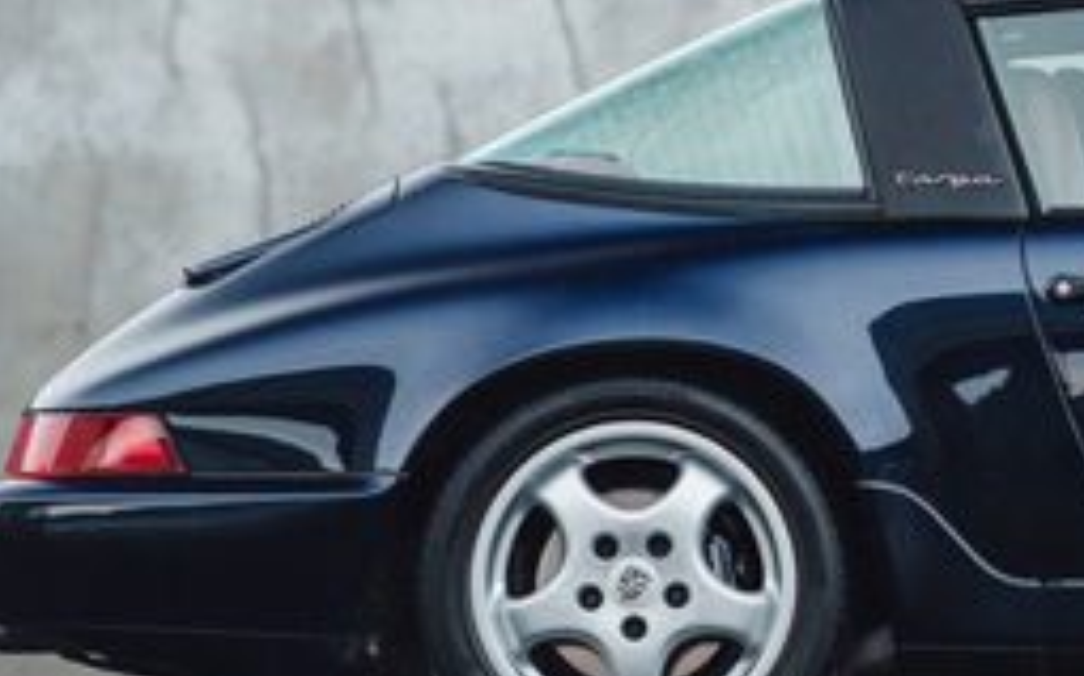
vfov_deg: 2.8
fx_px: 14053
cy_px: 332
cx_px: 1348
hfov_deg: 4.4
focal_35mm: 476
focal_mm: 155
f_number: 4.5
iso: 800
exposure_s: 1/60
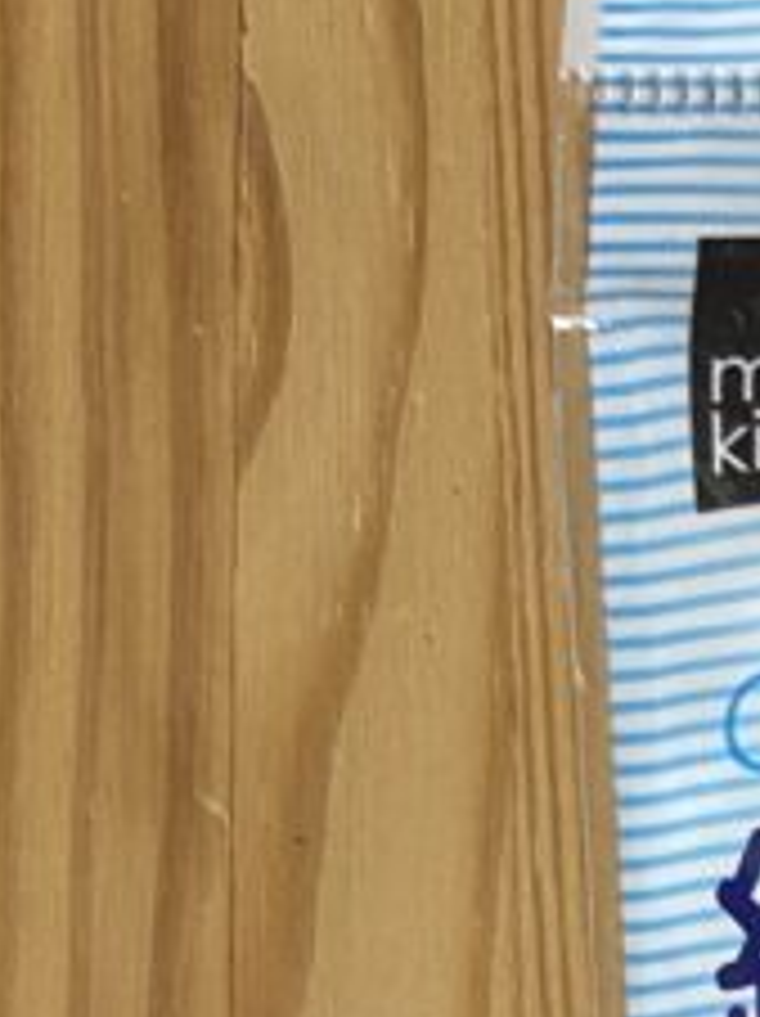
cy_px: 1503
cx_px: 1632
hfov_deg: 11.1
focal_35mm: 118
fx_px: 3461
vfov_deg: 15.5
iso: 160
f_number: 1.8
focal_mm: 4.25
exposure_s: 1/60
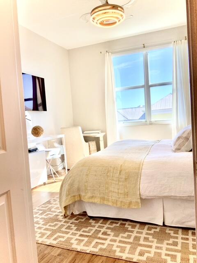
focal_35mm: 29
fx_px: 220
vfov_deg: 61.7
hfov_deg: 48.2
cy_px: 132
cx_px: 98
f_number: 1.8
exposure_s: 1/442
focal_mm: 3
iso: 16
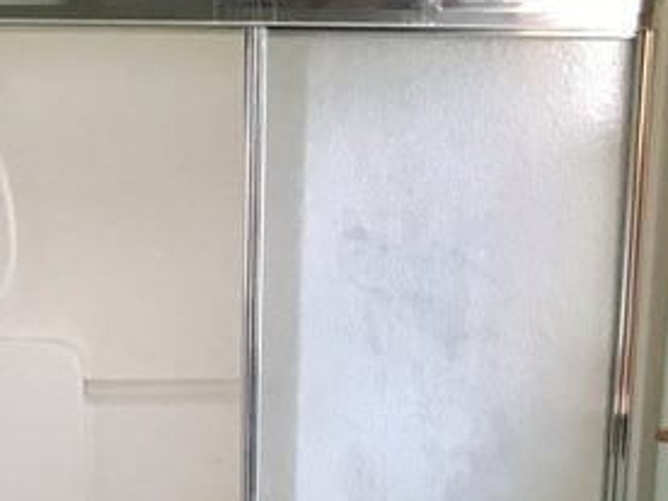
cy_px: 879
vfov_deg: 13.0
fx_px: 2007
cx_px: 194
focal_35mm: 104
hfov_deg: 18.8
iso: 40
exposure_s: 1/20
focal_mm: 3.99
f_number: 1.8
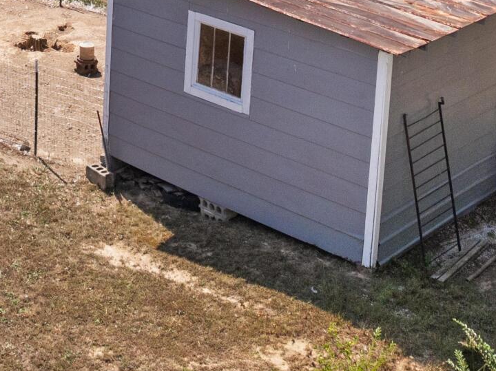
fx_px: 1432
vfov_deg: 13.4
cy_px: -282
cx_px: -118
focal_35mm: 100
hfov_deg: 18.5
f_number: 2.8
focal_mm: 12.29
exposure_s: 1/80
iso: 210
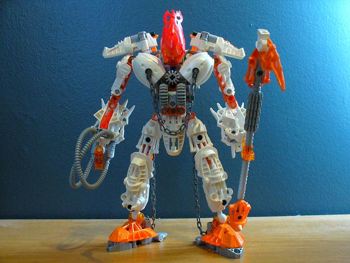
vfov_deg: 34.3
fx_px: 425
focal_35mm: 42
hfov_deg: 44.8
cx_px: 175
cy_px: 132
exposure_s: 1/15
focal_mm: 7
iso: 200
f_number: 2.9
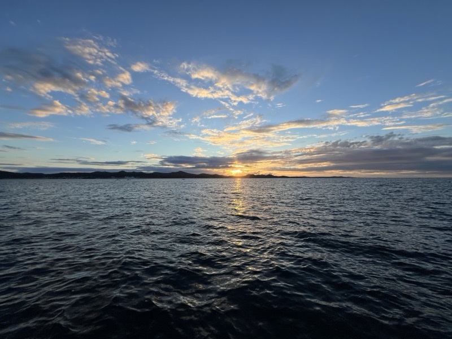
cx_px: 226
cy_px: 170
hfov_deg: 106.2
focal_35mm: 13
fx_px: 170
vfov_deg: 89.9
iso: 32
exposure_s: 1/1004
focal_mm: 1.57
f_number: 1.8
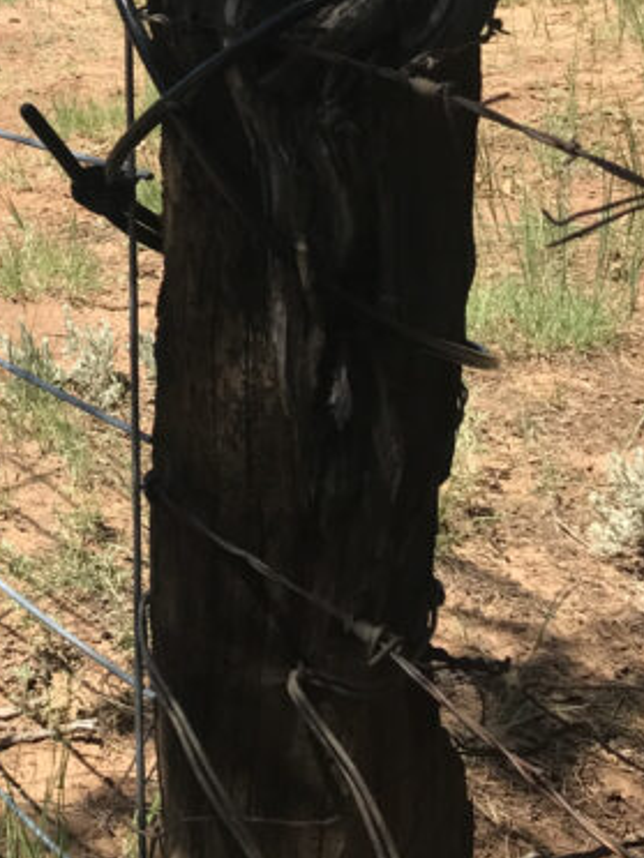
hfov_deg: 18.0
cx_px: -164
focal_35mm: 77
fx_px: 1910
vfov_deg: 23.6
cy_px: -101
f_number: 1.8
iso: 20
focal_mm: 3.99
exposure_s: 1/1880
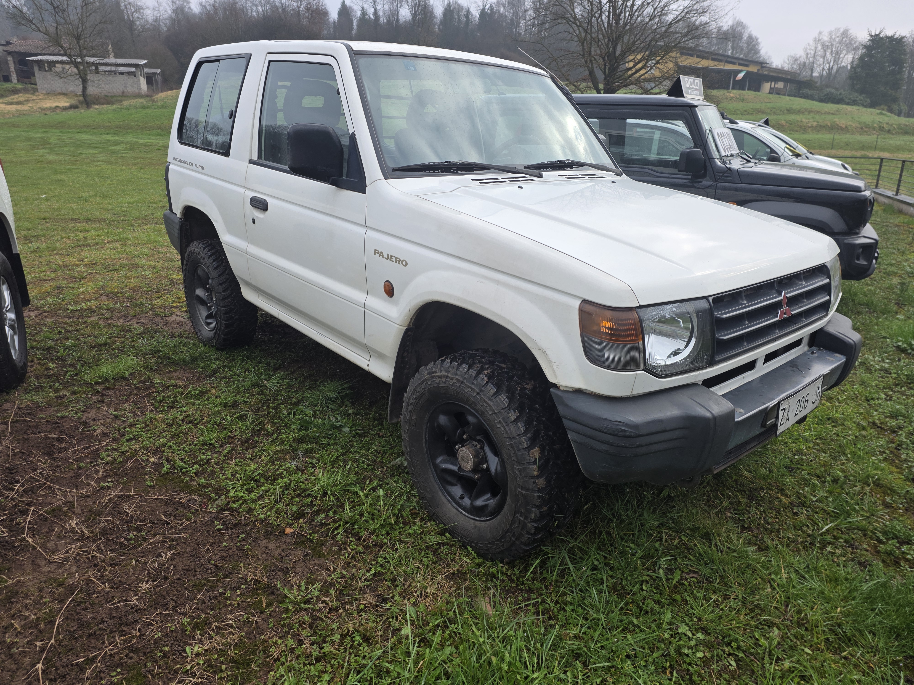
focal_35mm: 23
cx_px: 457
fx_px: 607
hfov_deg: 73.9
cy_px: 342
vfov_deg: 58.9
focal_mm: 6.25
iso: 80
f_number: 1.7
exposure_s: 1/1387
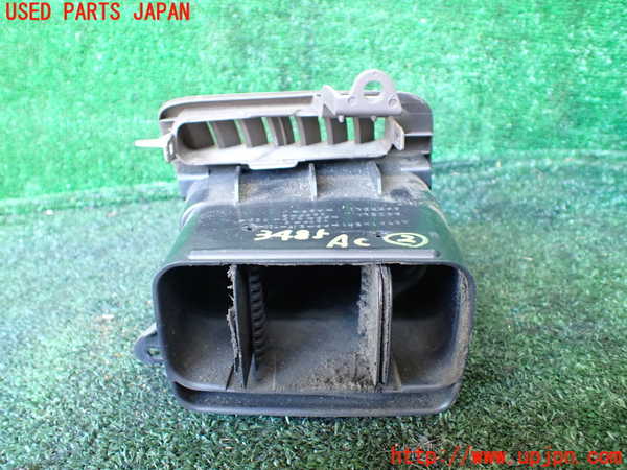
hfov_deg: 60.0
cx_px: 314
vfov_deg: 46.8
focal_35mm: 30
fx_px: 543
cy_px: 235
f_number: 2.3
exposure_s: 1/40
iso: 800
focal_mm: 5.4
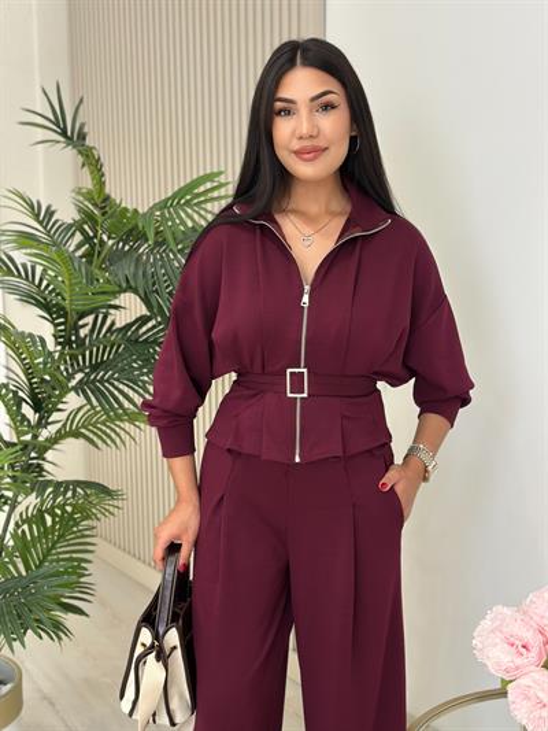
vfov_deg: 39.6
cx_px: 274
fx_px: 1013
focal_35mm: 48
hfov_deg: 30.3
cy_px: 366
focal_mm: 6.86
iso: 80
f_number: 1.78
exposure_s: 1/173
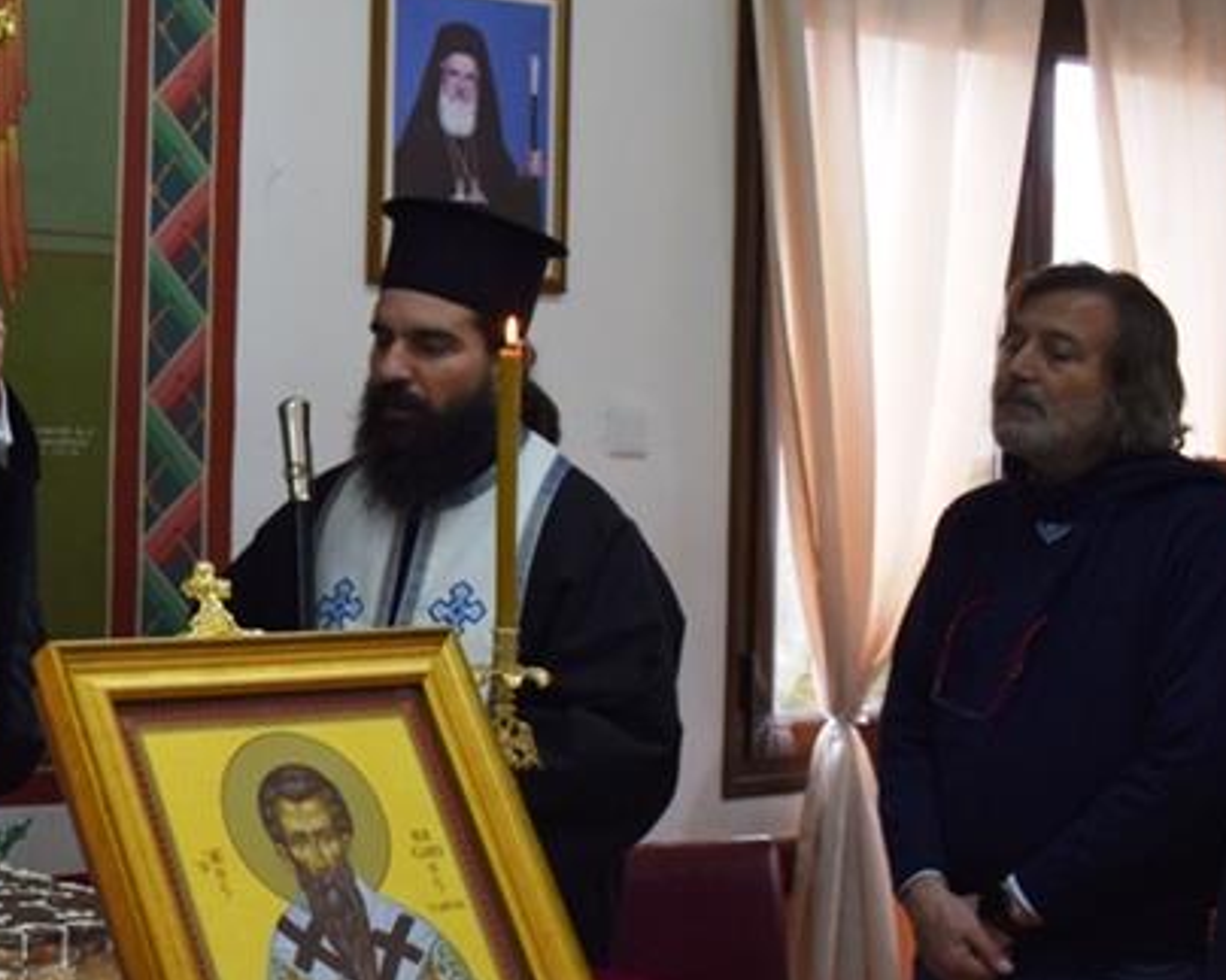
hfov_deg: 25.9
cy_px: 443
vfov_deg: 22.1
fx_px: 2503
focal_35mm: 69
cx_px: -39
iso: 400
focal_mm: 22
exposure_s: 1/80
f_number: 4.5
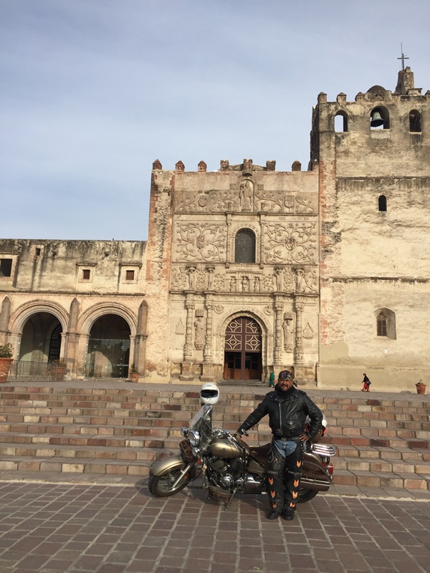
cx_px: 215
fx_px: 480
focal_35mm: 29
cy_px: 286
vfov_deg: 61.7
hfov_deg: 48.2
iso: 32
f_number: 2.2
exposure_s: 1/1883
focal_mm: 4.15
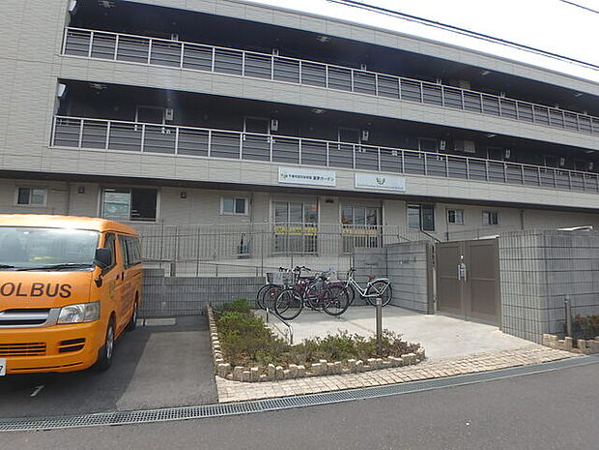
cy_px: 225
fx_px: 363
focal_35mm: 21
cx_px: 300
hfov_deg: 79.0
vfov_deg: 63.4
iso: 125
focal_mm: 3.7
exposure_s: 1/400
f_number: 6
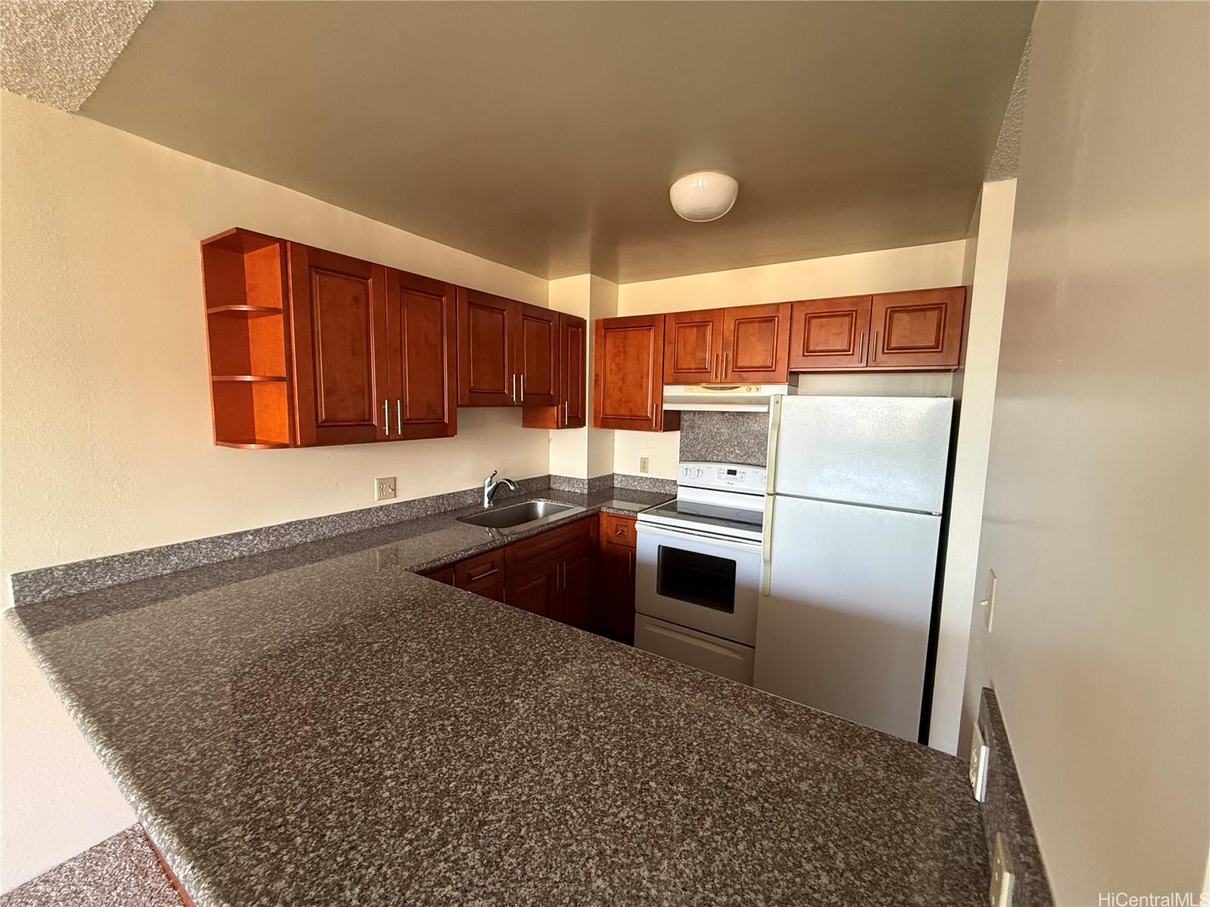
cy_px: 454
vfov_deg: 85.7
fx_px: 489
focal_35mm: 14
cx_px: 605
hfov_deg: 102.1
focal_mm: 2.22
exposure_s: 1/60
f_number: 2.2
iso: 400
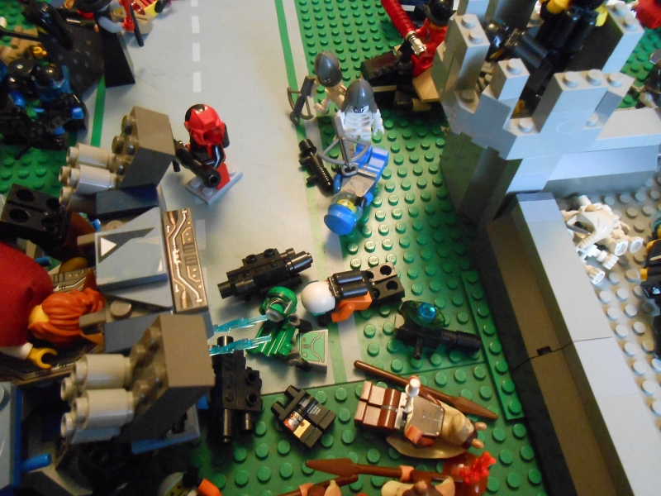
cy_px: 248
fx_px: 496
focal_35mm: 26
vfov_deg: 53.1
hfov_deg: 67.3
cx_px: 330
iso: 800
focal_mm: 4.6
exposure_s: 1/5
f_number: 3.5
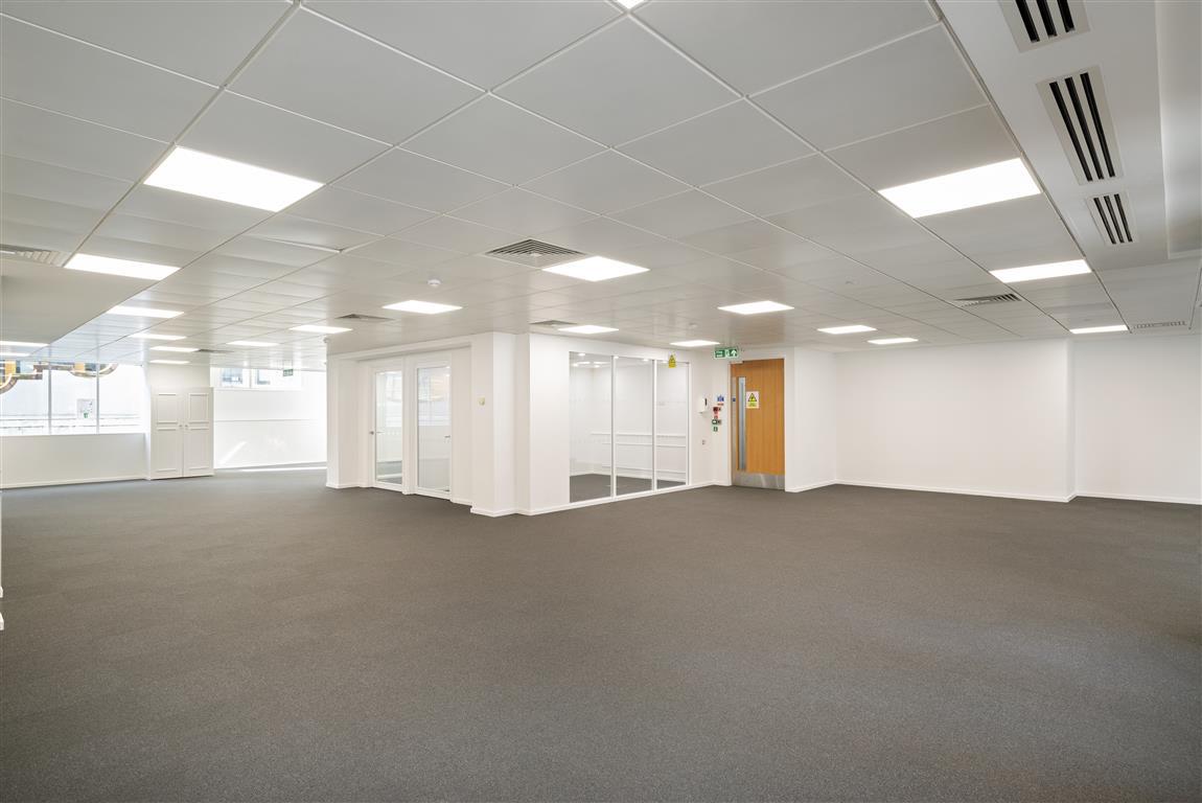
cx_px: 601
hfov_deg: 86.9
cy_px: 402
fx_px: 635
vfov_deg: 64.6
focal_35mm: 19
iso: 500
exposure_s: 1/13
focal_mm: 19
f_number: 9
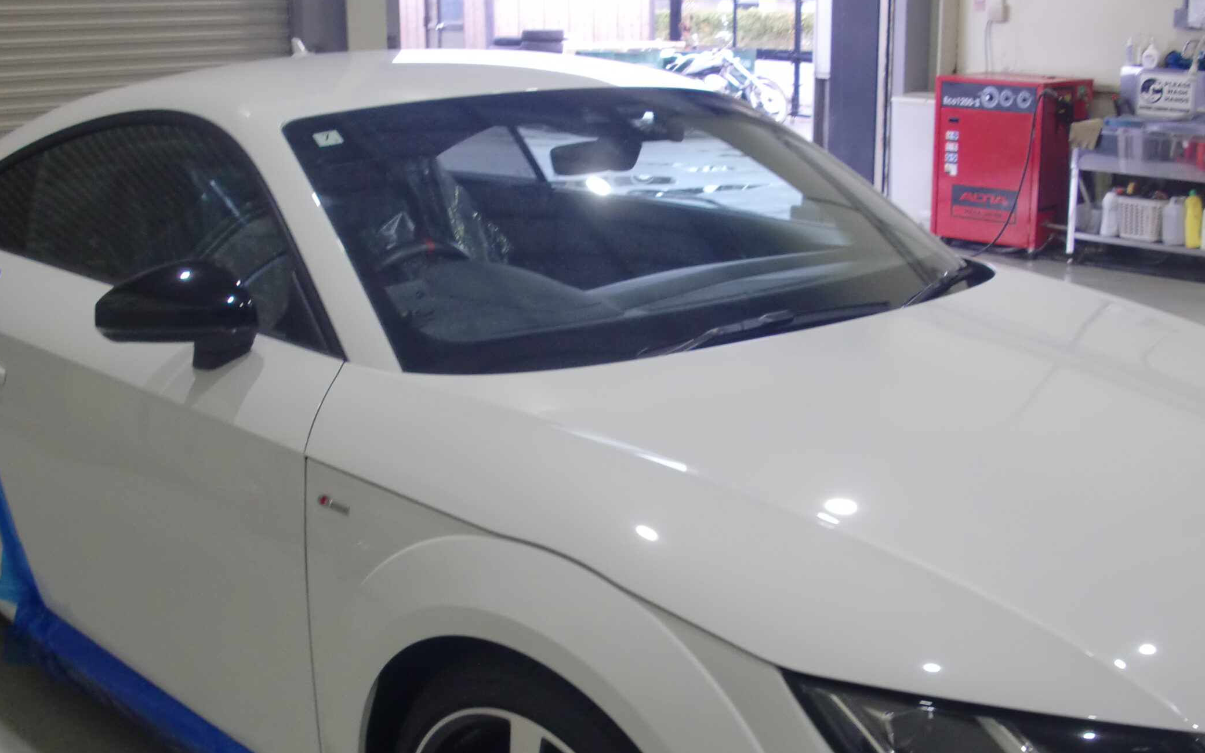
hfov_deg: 42.6
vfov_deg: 27.3
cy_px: 496
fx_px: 1544
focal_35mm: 47
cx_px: 648
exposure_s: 1/60
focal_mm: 6.3
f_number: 2.8
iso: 200
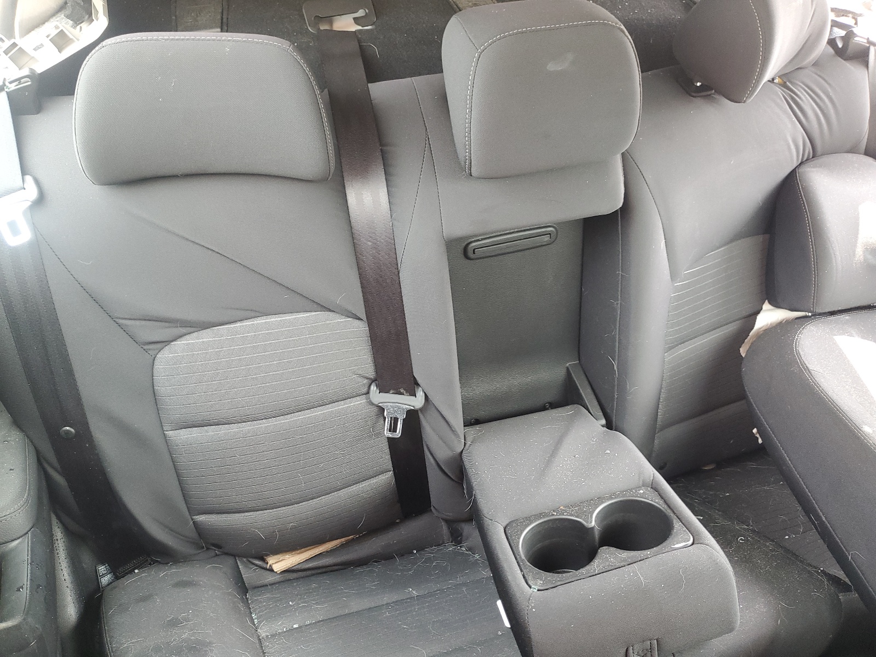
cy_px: 328
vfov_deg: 53.1
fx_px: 658
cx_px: 438
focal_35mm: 26
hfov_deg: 67.3
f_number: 1.5
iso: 102
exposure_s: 1/60.2
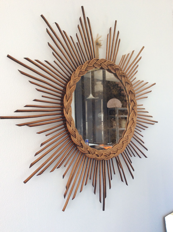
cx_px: 86
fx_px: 214
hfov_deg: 44.1
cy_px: 116
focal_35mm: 32
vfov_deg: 56.9
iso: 50
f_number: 2.4
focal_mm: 3.3
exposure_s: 1/50
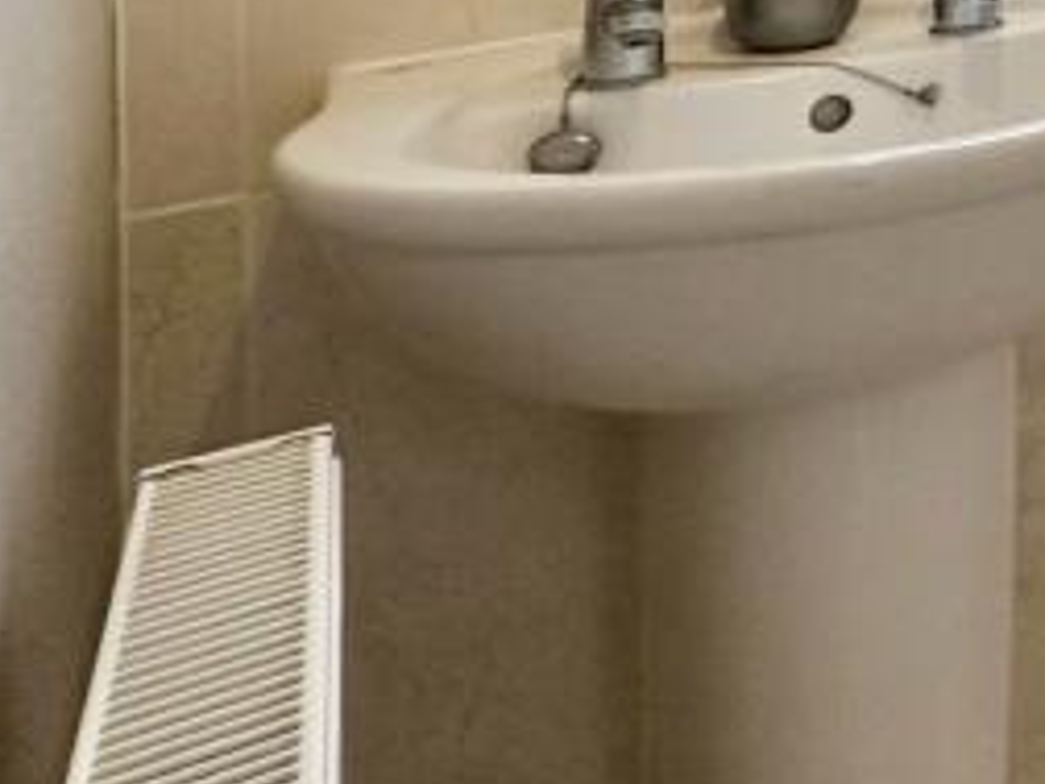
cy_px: -332
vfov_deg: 22.0
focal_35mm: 57
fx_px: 1721
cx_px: 1957
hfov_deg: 20.7
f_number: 2.2
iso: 125
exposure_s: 1/99
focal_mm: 2.22
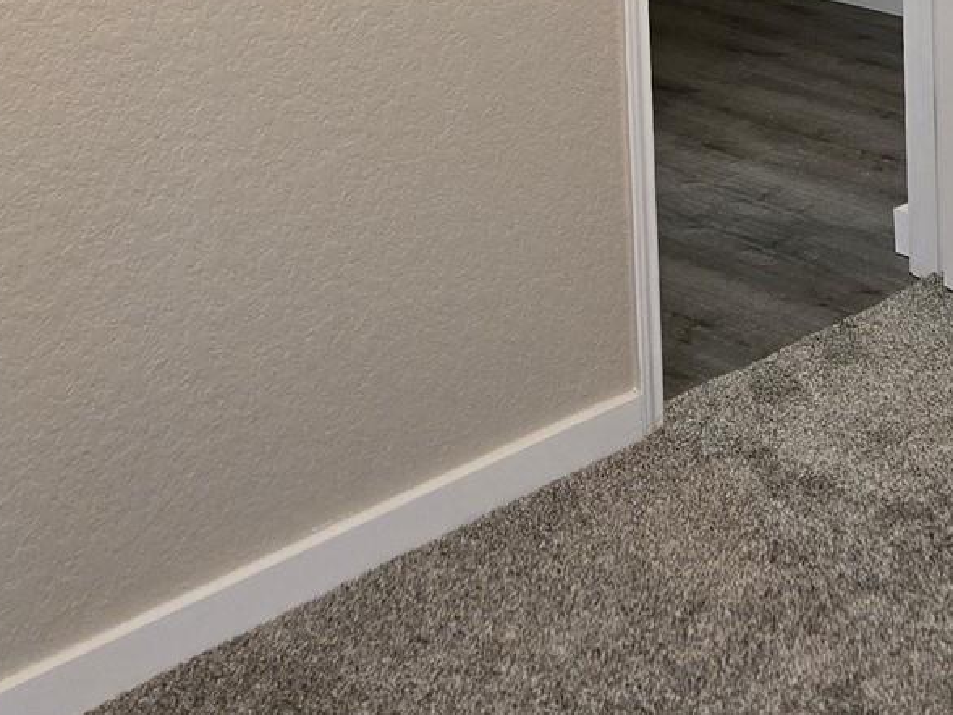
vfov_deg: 17.0
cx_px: 726
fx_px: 2203
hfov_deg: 24.1
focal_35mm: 80
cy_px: -304
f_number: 1.8
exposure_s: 1/120
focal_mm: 5.4
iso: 800
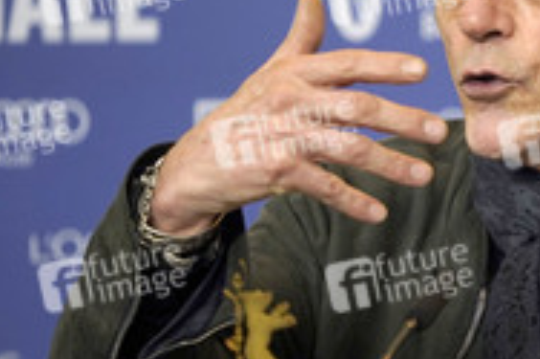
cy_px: 207
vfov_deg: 1.2
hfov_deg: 1.8
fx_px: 17265
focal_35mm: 1152
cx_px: 610
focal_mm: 481
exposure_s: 1/200
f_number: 6.3
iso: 1600
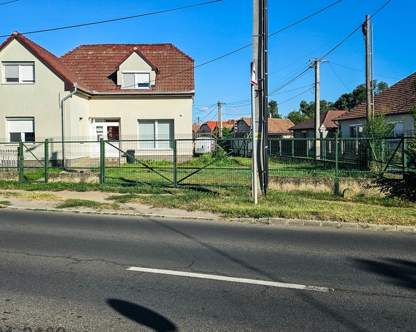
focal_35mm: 33
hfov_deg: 54.2
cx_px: 196
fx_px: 406
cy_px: 139
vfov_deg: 44.4
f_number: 1.7
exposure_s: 1/1000
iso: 10
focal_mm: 6.3
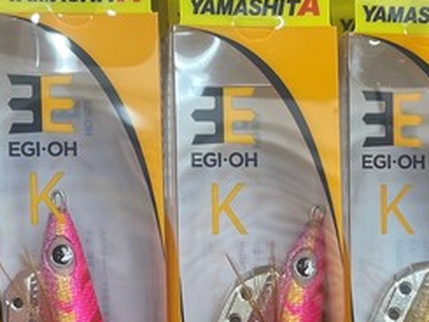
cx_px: 156
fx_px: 843
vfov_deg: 20.9
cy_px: 318
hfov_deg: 28.4
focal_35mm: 68
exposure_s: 1/120
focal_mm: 4.2
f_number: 1.6
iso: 80
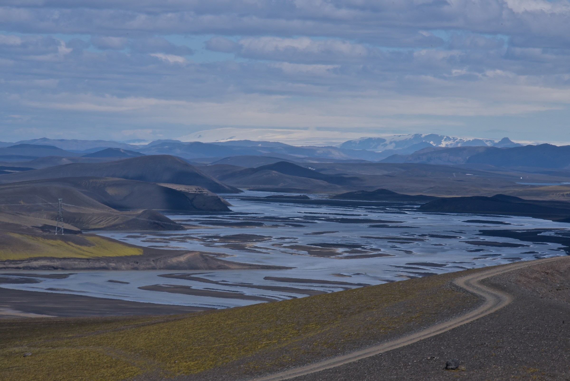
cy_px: 190
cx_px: 285
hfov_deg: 10.8
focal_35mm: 190
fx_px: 3009
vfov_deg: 7.2
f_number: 22
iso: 400
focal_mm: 190
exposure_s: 1/200
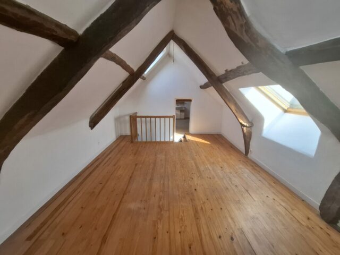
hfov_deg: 106.2
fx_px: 128
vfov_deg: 89.9
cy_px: 128
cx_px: 170
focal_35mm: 13
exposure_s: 1/100
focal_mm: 1.74
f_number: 2.2
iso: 40
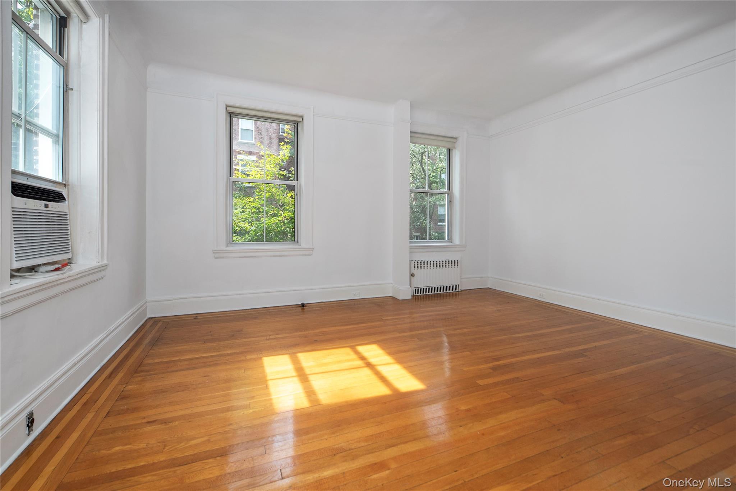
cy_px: 246
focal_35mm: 14
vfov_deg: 81.2
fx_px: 286
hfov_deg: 104.2
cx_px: 368
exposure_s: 1/125
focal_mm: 14
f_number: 8
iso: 320
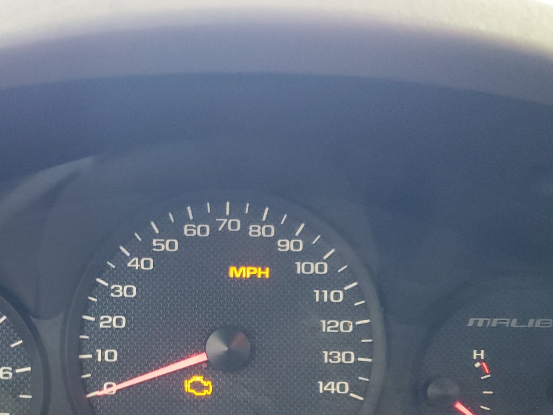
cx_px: 190
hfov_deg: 41.6
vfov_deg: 31.4
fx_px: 719
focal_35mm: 45
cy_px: 328
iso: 327
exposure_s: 1/60.2
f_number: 1.5
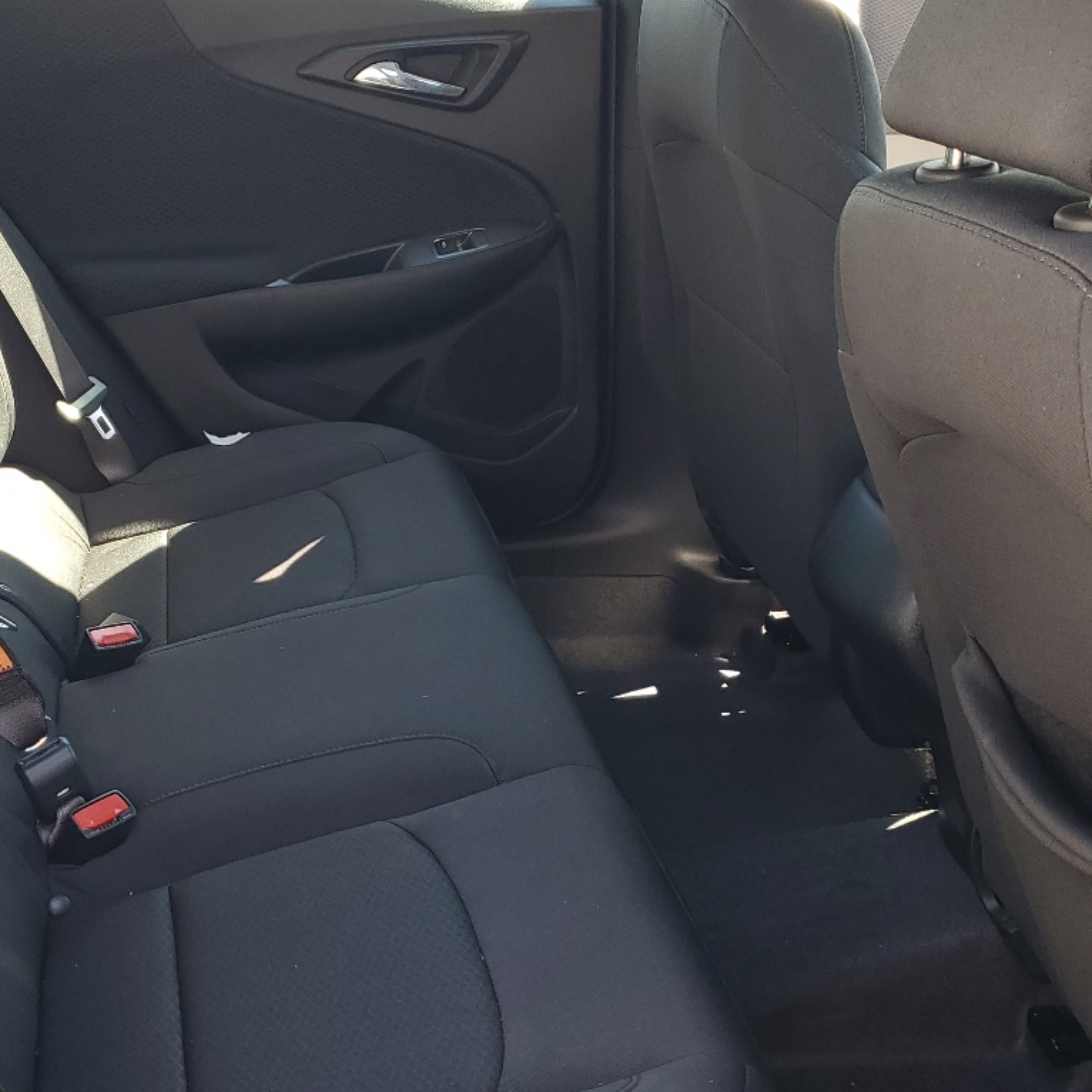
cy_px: 580
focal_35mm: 48
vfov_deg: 35.3
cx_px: 245
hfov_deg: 34.4
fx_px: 1713
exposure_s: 1/120
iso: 52
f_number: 1.5
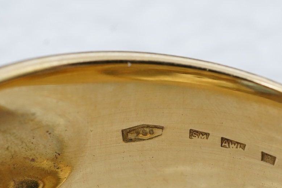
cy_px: 127
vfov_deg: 12.0
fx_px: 893
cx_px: 171
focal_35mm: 114
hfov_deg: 17.9
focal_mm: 30
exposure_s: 1/100
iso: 640
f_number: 22
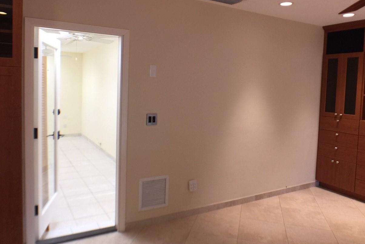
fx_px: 406
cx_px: 179
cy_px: 109
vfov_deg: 33.4
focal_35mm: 40
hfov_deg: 48.5
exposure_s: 1/40
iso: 32
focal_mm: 4.15
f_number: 2.2
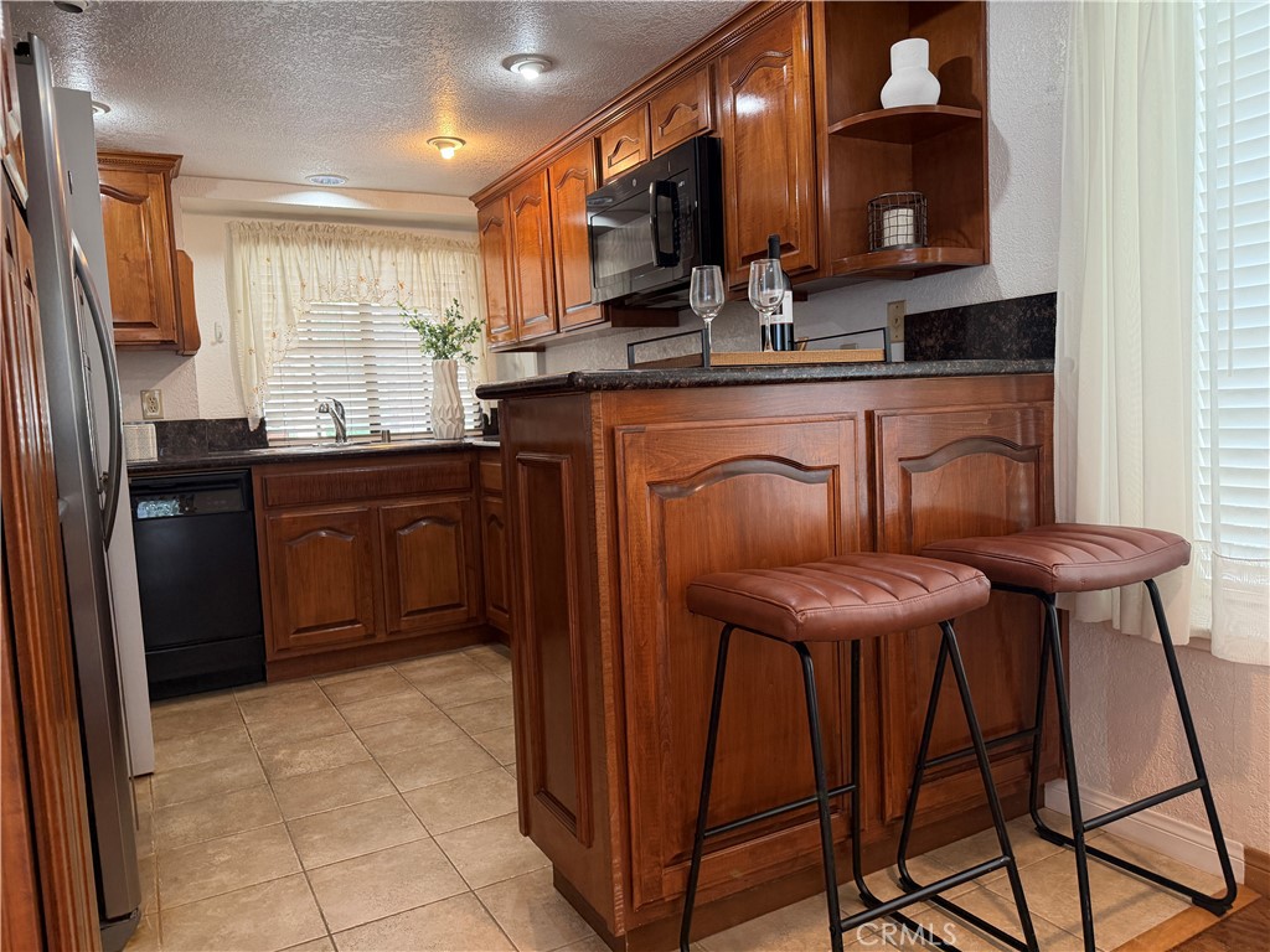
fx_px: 881
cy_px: 476
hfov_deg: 71.6
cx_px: 635
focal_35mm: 24
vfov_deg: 56.8
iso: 320
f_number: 1.78
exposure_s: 1/120
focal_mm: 6.76
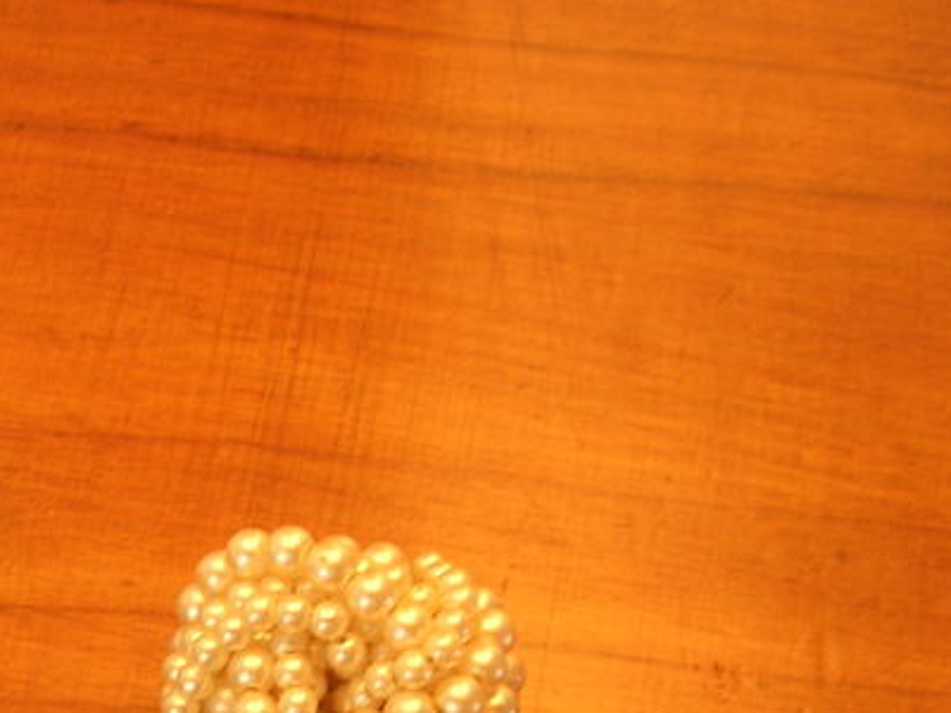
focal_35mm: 85
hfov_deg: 22.4
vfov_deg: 16.9
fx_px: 2335
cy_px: 744
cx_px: 81
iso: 50
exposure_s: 1/5
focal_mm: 5.7
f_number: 2.9
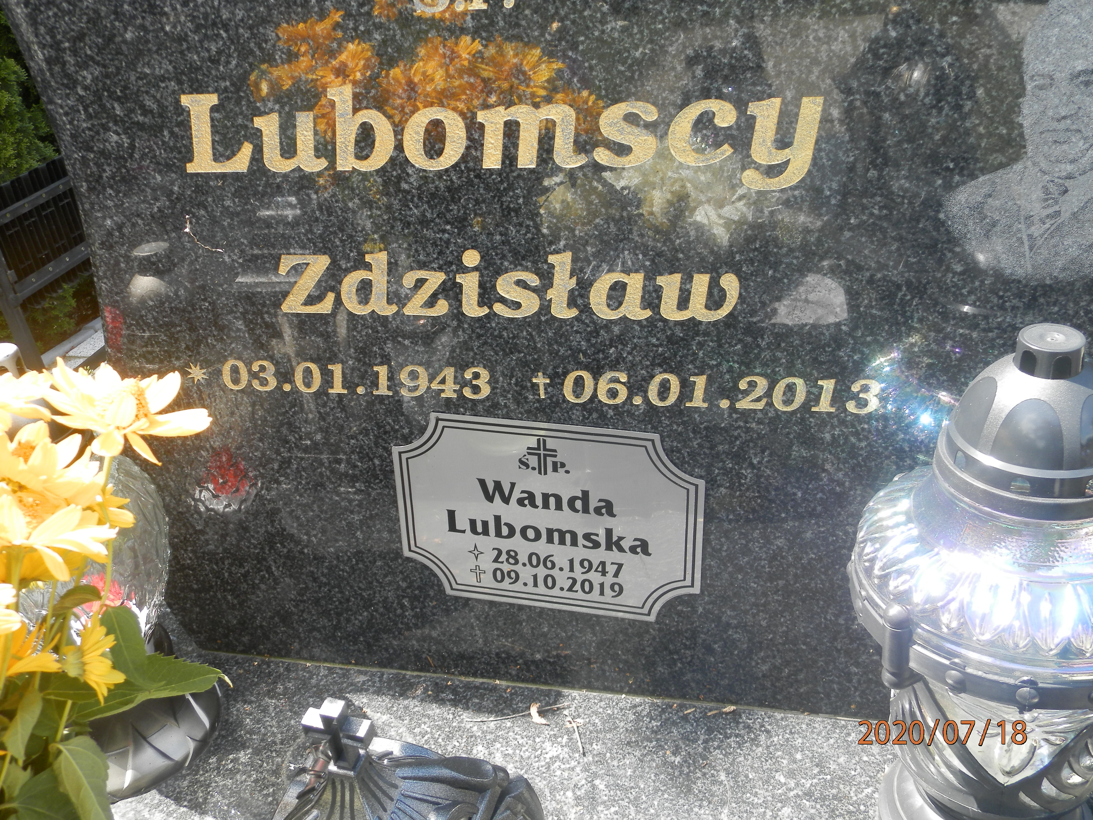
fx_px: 1074
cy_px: 410
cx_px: 546
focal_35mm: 34
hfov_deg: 54.0
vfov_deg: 41.8
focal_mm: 6.1
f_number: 3.3
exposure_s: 1/160
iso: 80
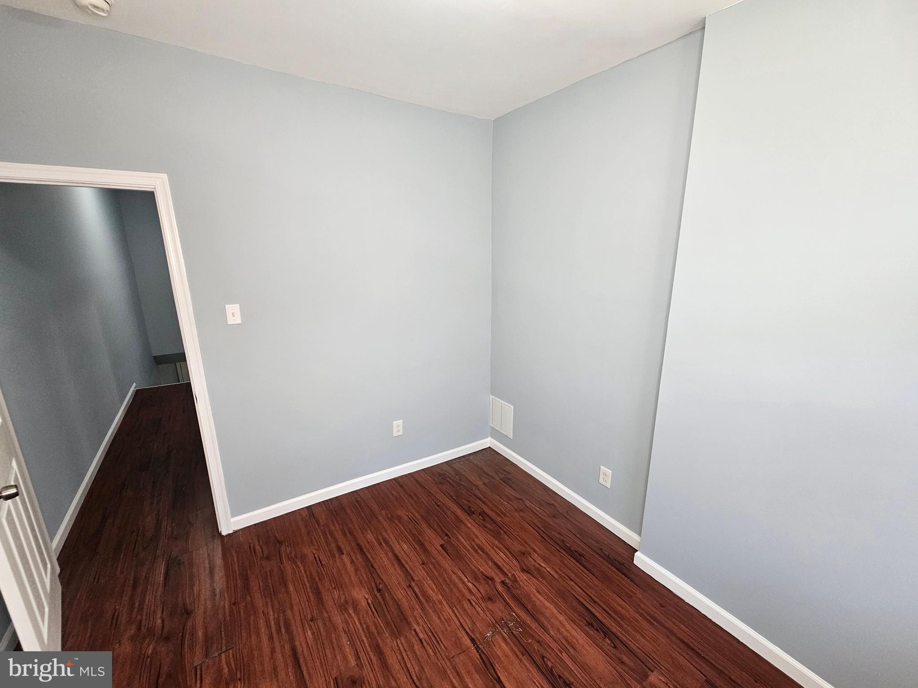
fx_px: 345
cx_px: 459
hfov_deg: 106.2
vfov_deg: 89.9
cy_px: 344
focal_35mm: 13
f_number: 2.2
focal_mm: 2.2
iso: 100
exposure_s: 1/60
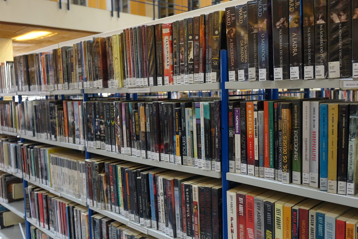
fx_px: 358
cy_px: 120
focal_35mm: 36
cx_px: 179
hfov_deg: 53.1
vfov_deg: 36.9
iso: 800
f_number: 2.8
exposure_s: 1/20
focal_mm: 13.1
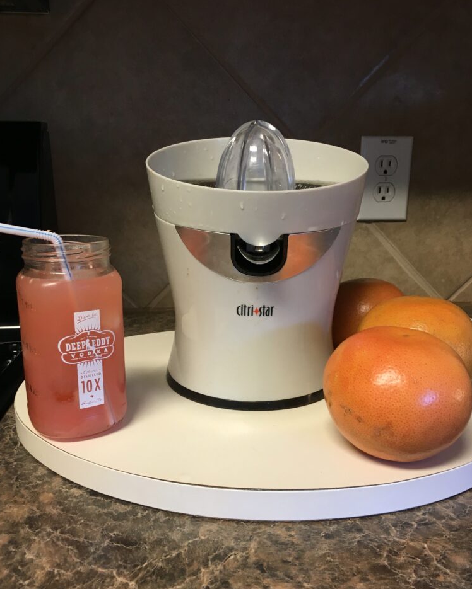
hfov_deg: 47.1
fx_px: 541
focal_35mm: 31
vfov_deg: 57.1
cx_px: 238
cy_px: 311
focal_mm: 4.15
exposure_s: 1/30
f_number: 2.2
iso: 64
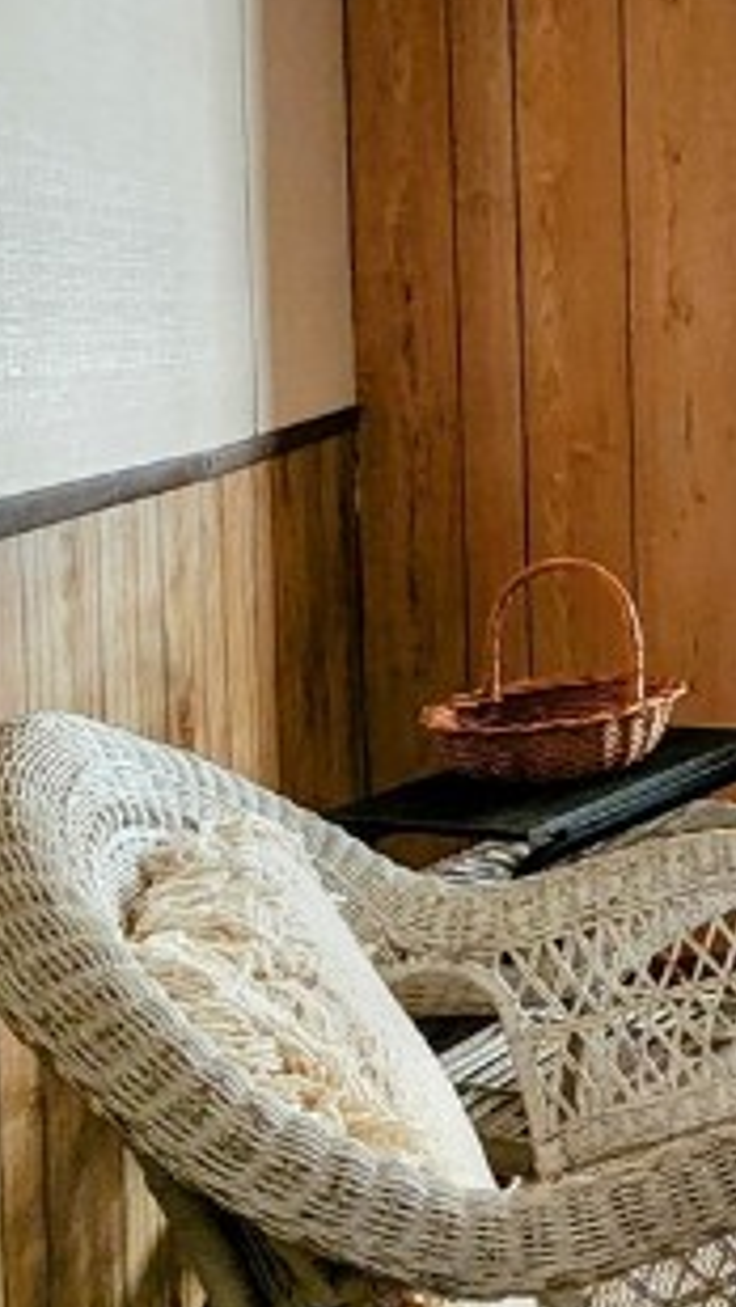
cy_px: 440
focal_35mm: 47
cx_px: 1286
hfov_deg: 19.6
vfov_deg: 43.1
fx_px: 1629
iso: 400
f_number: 2.2
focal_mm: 2.2
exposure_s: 1/30
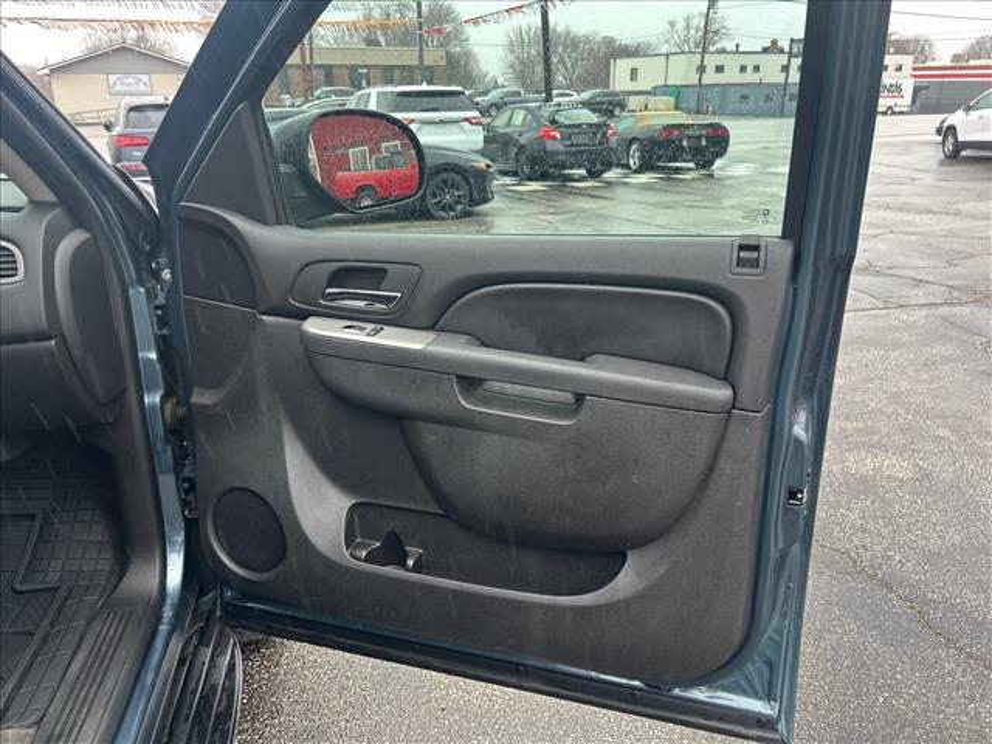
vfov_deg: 53.1
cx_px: 496
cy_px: 372
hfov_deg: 67.3
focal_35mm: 26
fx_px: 745
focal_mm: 5.7
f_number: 1.5
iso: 80
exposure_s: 1/121
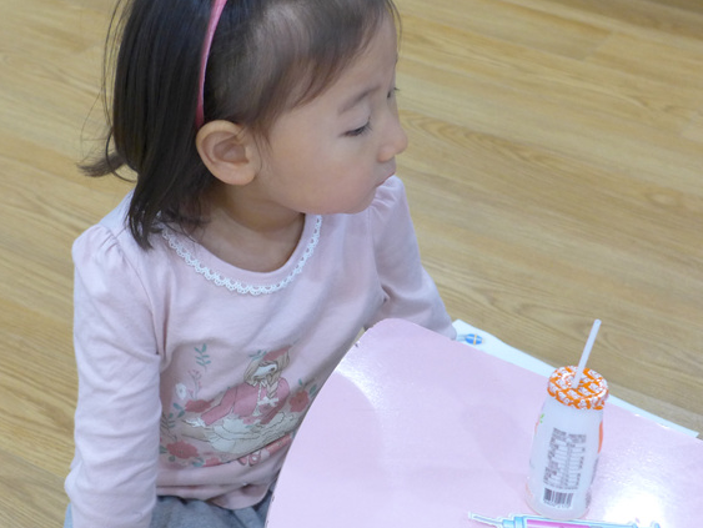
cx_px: 293
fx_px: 1443
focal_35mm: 71
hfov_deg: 27.3
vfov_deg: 20.7
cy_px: 222
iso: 400
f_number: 1.9
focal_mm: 9.8
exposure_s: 1/160
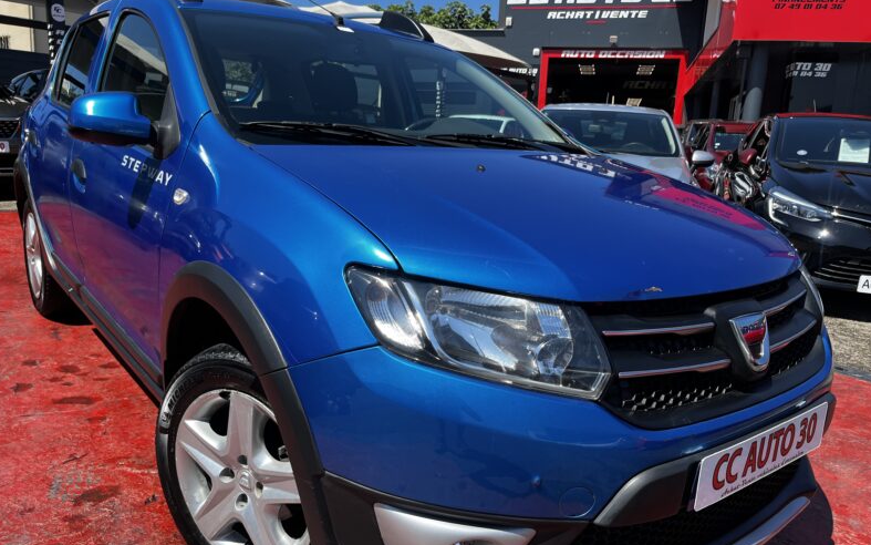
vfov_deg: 44.5
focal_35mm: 28
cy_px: 297
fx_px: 665
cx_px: 434
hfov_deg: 66.5
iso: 50
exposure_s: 1/1695
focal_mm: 5.1
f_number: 1.6
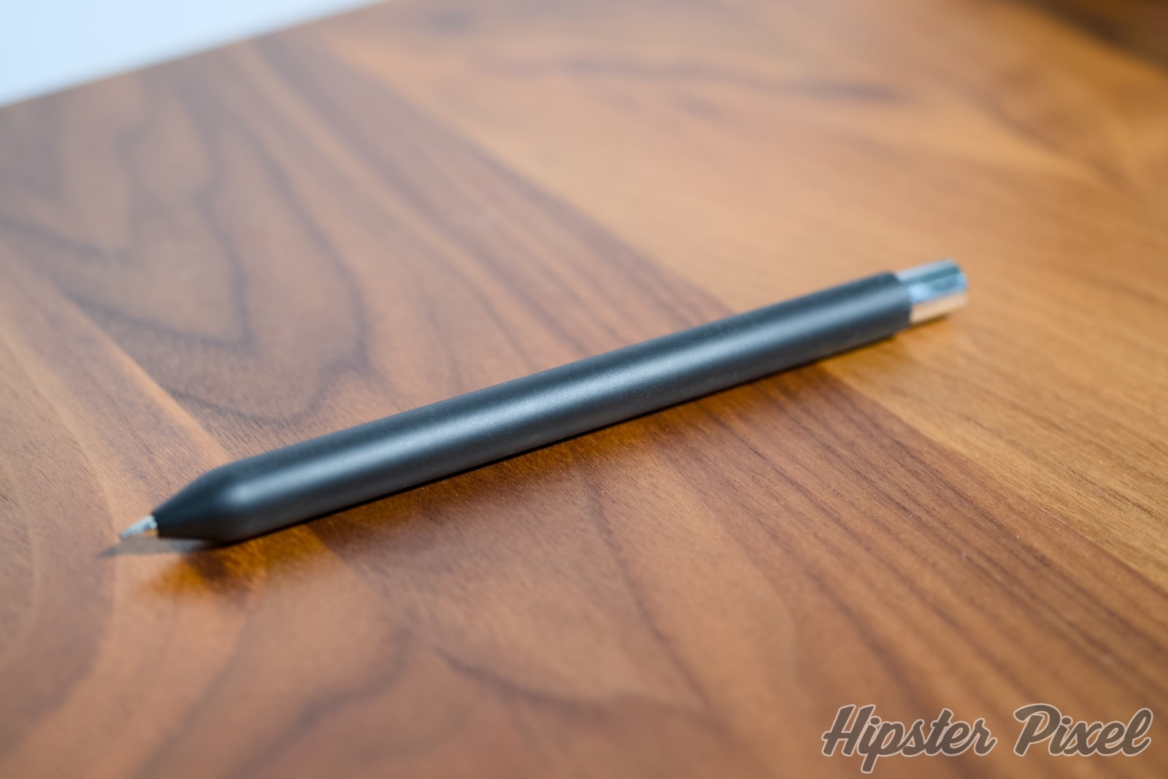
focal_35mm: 50
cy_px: 390
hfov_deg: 39.6
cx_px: 584
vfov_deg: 27.0
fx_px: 1622
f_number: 3.5
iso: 500
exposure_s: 1/50
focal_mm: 50
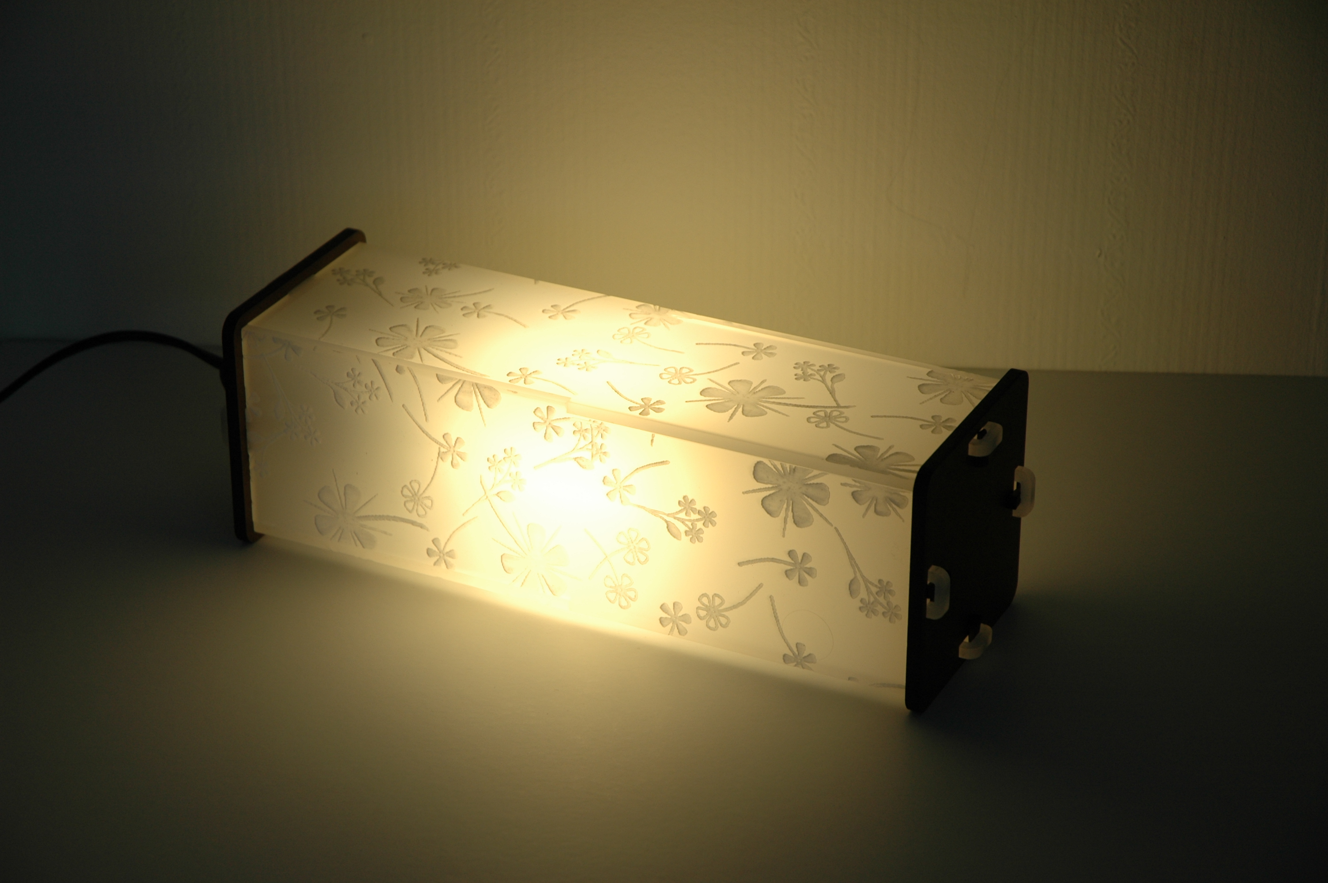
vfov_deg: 13.0
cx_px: 664
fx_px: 3870
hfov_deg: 19.5
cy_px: 442
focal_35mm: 105
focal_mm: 70
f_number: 7.1
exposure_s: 1/200
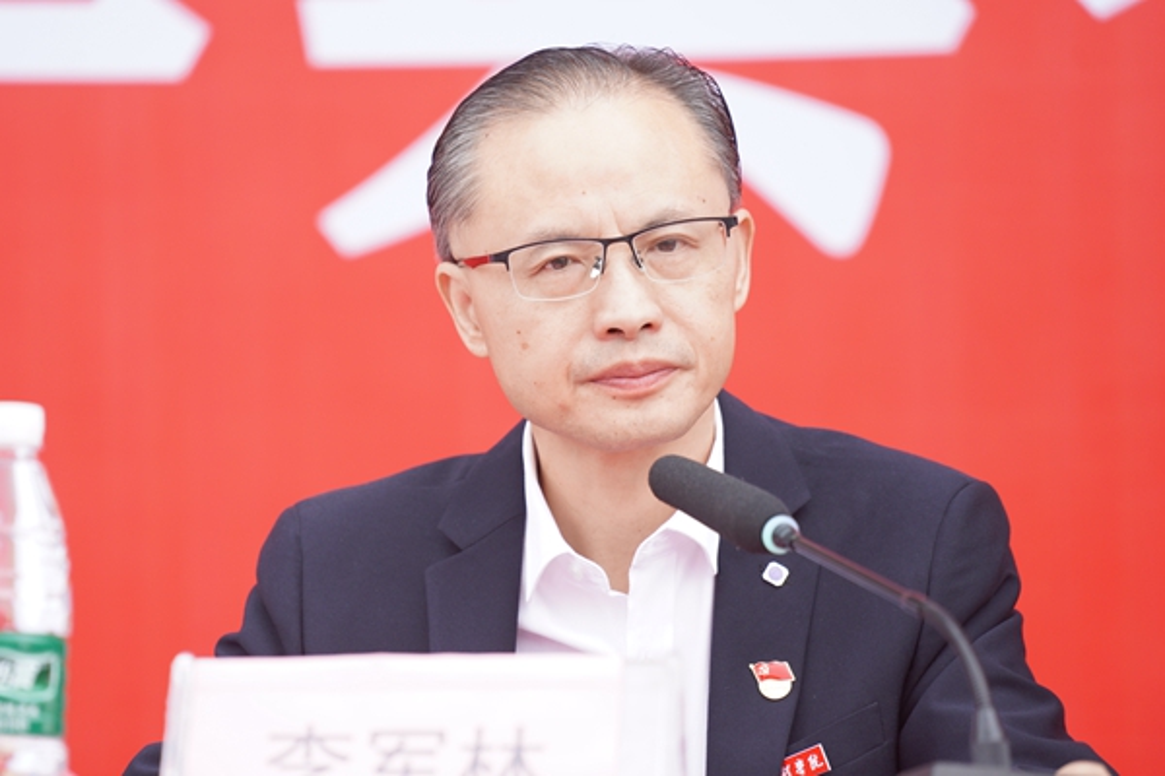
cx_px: 582
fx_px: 6472
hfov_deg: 10.3
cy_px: 388
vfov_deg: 6.9
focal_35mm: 200
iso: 640
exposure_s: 1/320
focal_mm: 200
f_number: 4
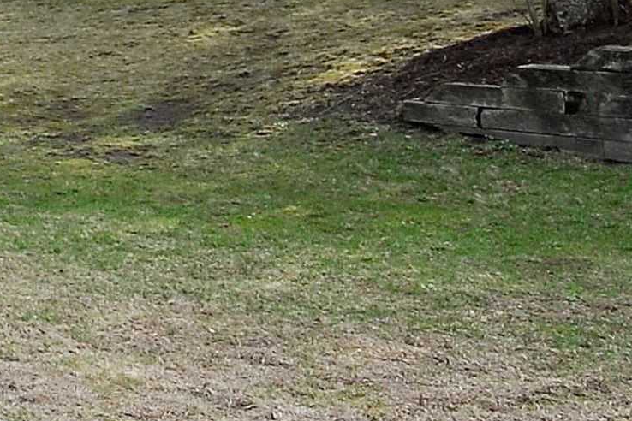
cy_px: -142
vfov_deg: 15.0
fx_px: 1521
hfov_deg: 17.3
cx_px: -622
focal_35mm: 87
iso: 200
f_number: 7.1
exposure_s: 1/60
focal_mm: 11
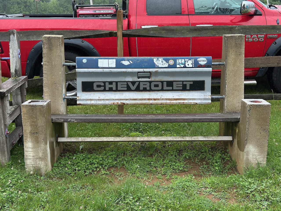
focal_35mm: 48
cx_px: 140
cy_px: 106
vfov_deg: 30.3
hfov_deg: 39.7
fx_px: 390
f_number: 1.78
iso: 80
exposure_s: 1/880
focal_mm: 6.86
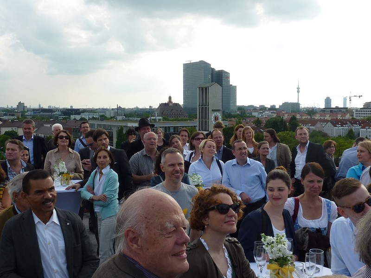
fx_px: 429
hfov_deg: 46.8
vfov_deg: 36.0
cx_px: 186
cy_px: 139
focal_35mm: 40
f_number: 4.5
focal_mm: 4.1
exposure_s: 1/400
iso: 80
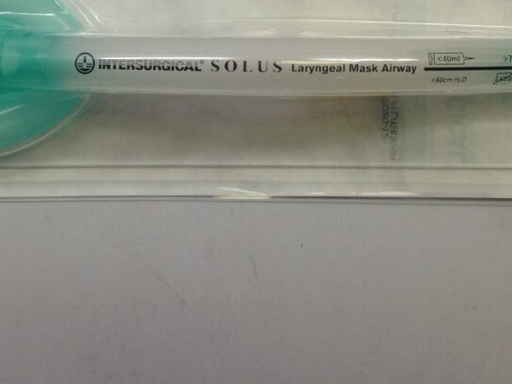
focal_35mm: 62
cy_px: 35
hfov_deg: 31.1
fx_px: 917
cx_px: 204
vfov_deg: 23.0
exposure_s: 1/120
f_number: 2.4
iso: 80
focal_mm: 4.12
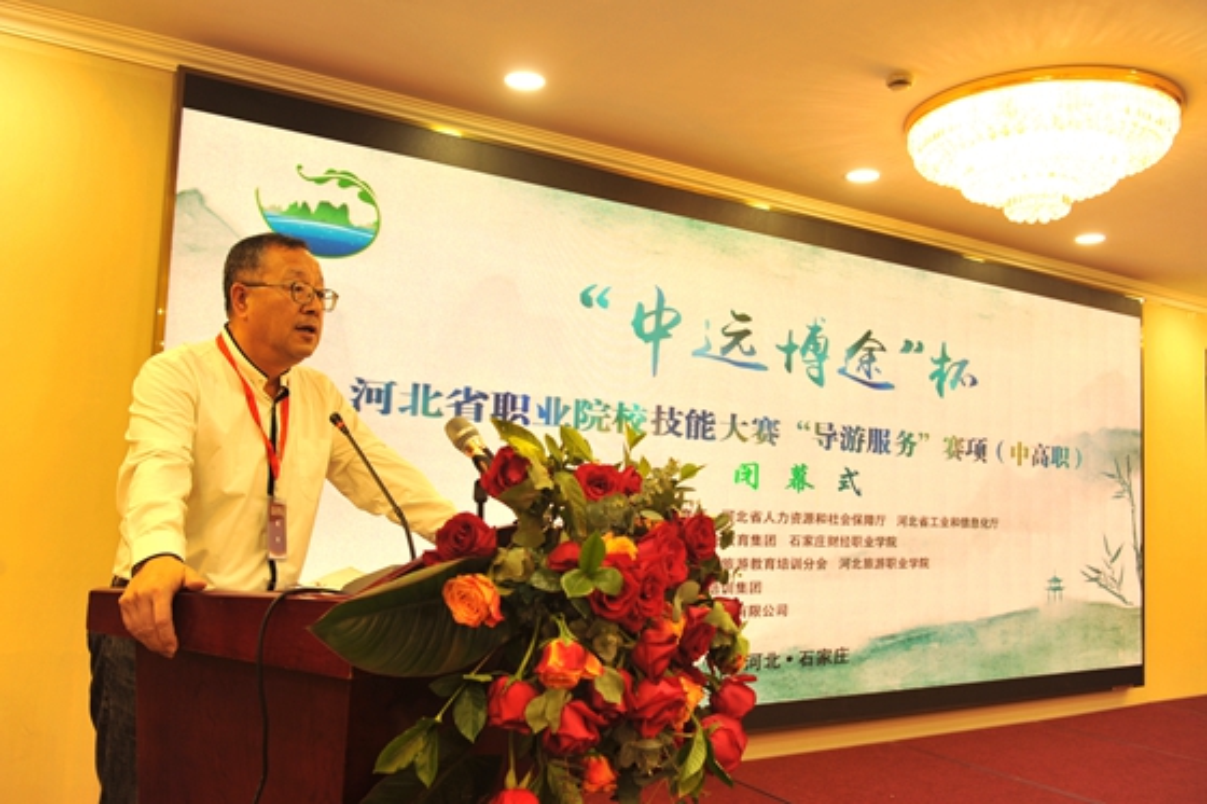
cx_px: 604
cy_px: 402
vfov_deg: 42.3
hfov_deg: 60.3
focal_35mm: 31
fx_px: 1039
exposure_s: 1/30
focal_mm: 31
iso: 250
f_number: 4.5
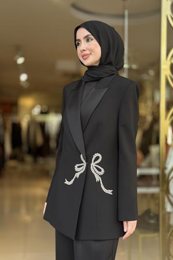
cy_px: 131
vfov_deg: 38.9
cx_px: 88
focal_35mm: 51
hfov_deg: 26.5
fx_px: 368
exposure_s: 1/209
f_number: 1.78
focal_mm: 6.86
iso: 80
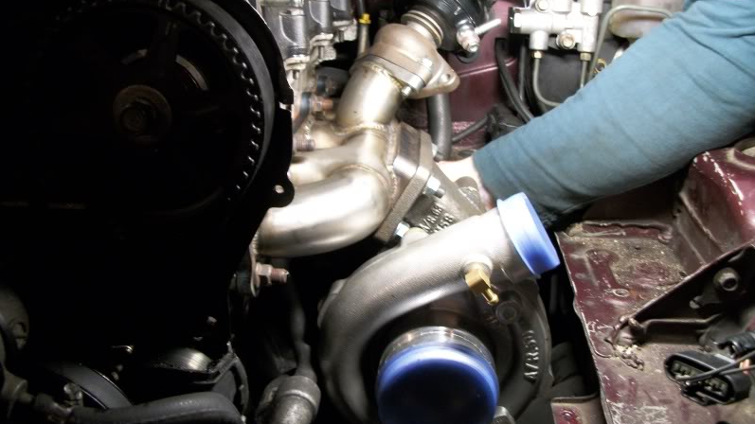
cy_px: 205
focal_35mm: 35
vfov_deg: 33.7
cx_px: 378
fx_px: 701
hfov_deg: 56.6
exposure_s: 1/10
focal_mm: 5.7
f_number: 2.9
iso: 160
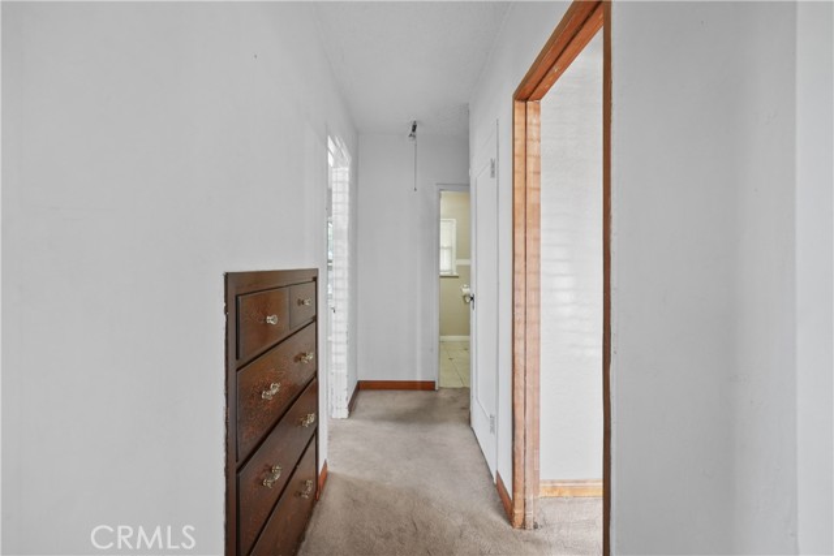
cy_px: 278
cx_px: 417
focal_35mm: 16
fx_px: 371
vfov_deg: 73.8
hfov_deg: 96.7
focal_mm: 16
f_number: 4
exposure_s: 1/15
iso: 1250
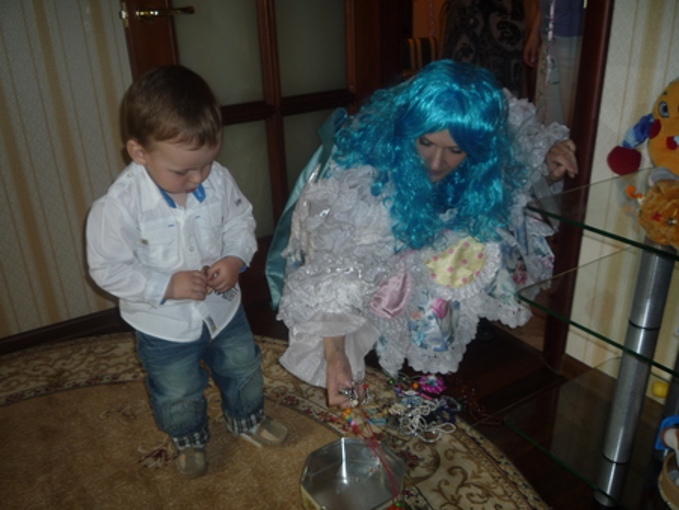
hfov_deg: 59.9
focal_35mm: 30
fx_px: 589
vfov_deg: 46.8
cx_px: 340
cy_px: 255
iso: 100
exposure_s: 1/30
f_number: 3.3
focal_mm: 5.2
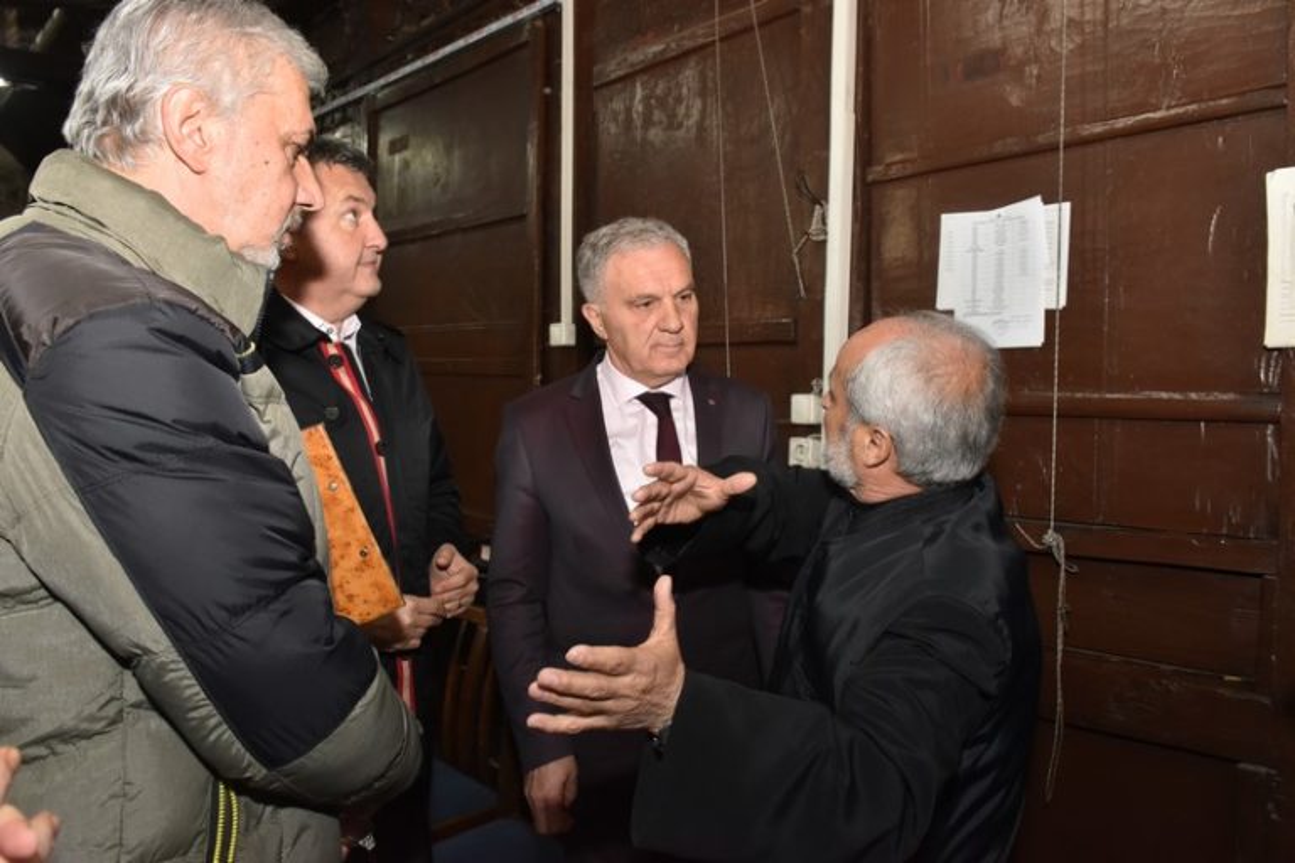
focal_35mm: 27
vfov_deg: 47.9
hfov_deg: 67.4
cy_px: 432
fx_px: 971
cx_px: 648
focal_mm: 18
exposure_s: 1/80
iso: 800
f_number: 7.1
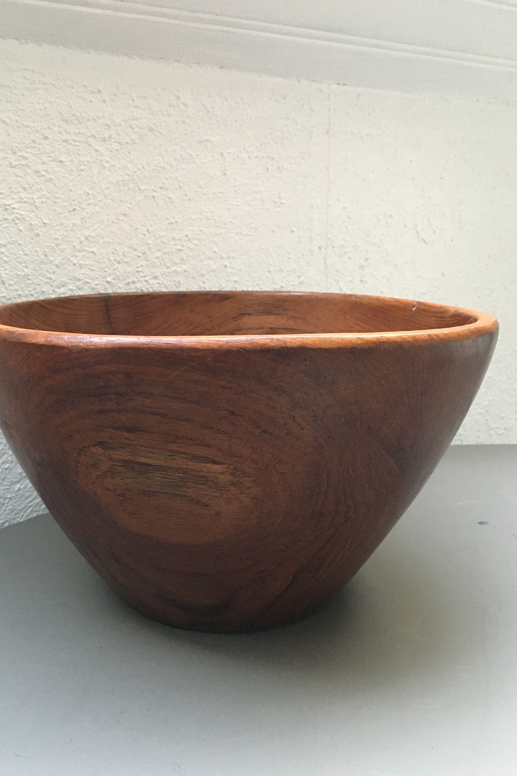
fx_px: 668
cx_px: 231
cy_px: 394
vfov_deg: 60.3
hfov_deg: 42.3
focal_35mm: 31
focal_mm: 4.15
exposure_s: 1/15
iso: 200
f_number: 2.2
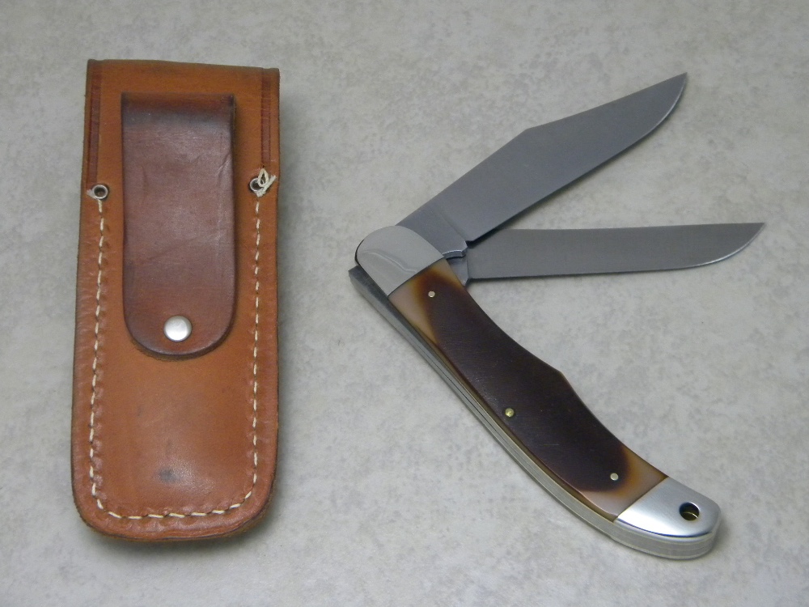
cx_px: 404
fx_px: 1566
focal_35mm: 67
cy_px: 304
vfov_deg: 21.9
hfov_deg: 29.0
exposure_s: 1/33.6
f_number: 4.3
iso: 400
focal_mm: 12.2
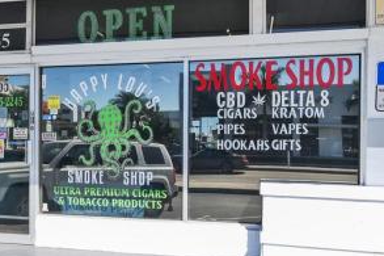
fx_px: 458
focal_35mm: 43
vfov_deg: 31.1
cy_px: 144
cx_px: 144
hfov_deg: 45.1
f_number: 11
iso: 200
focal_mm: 28
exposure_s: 1/250
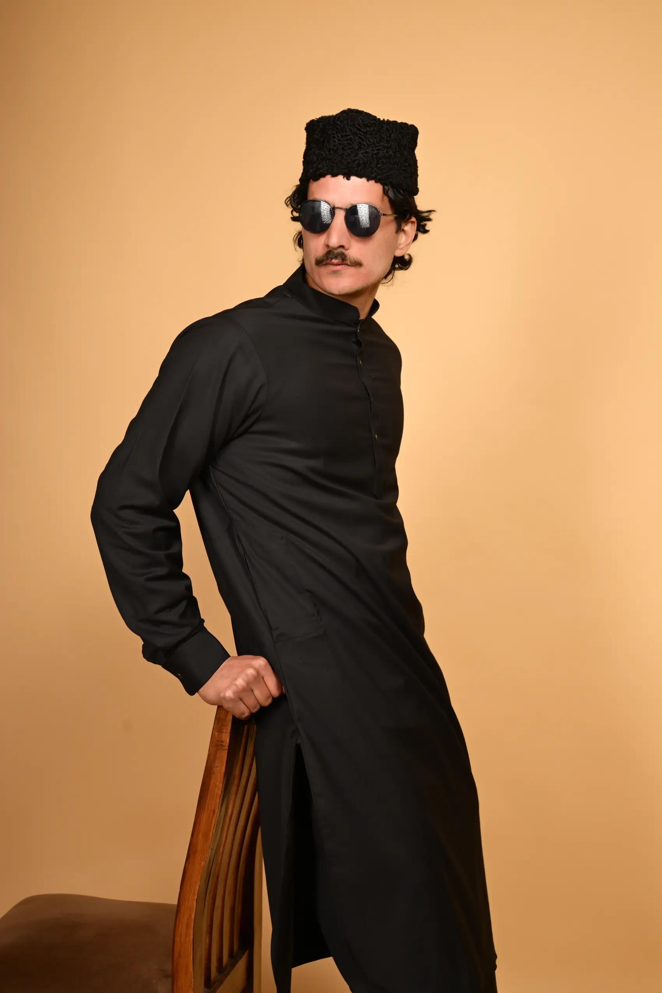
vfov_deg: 36.2
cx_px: 331
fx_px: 1517
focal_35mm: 55
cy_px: 496
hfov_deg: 24.6
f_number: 7.1
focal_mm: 55
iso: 200
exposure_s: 1/200
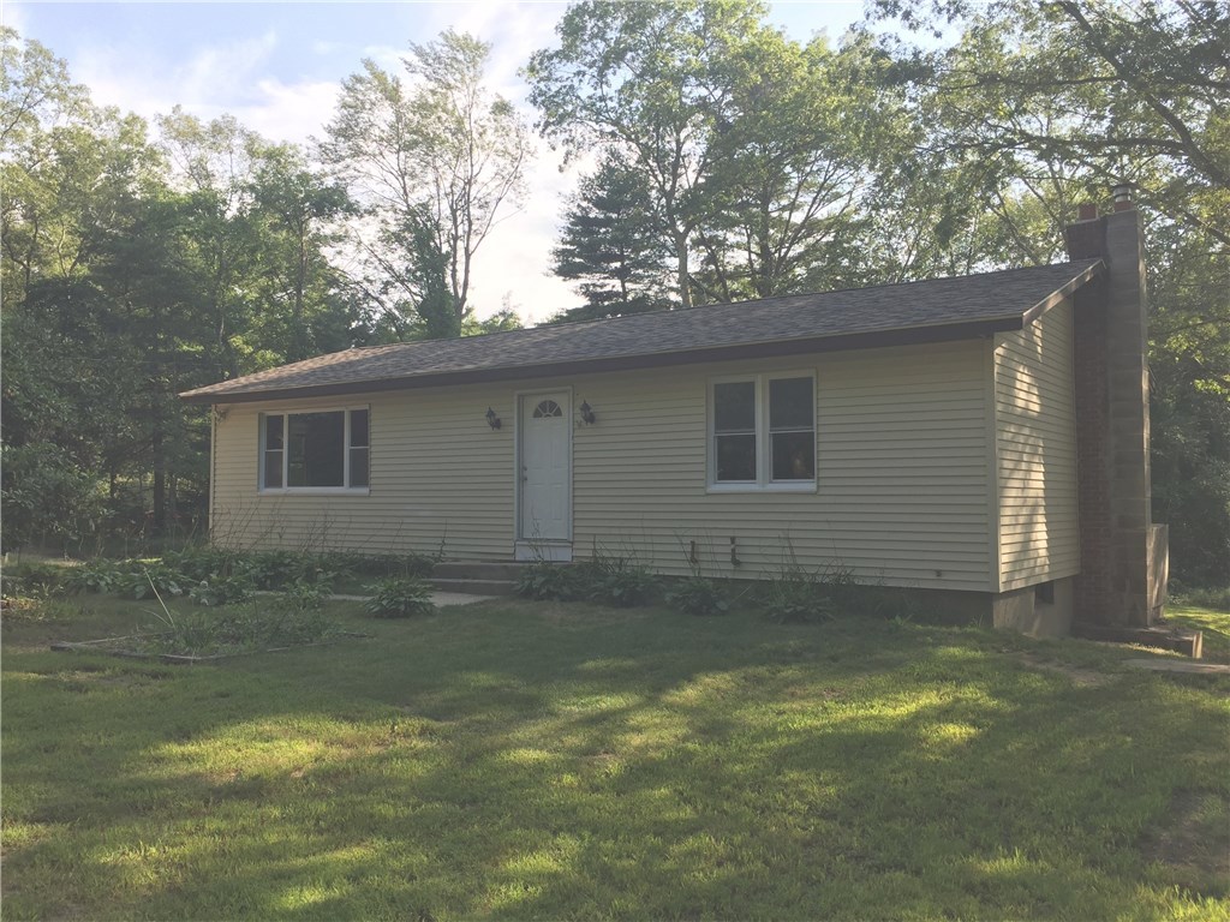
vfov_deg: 48.2
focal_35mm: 29
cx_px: 615
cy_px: 461
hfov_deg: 61.7
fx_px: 1030
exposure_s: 1/534
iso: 32
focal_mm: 4.15
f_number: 2.2
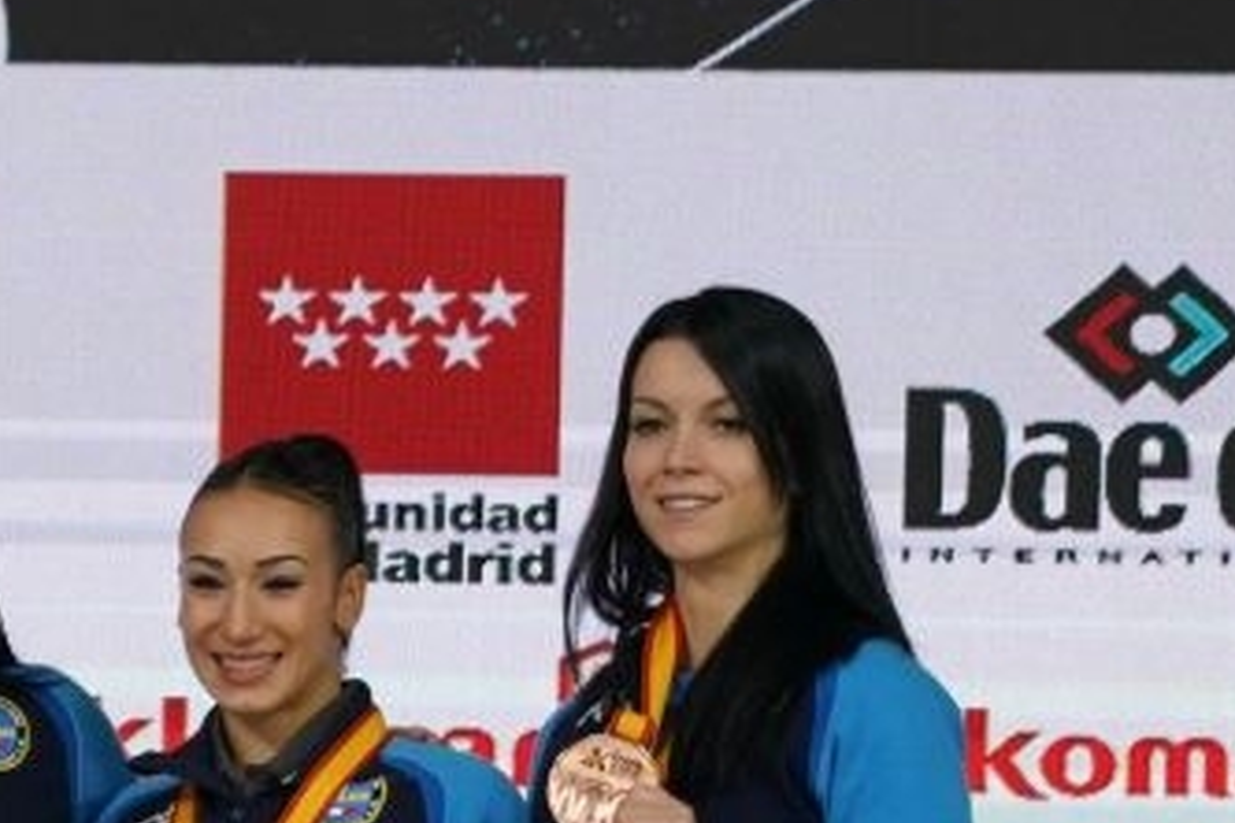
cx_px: -656
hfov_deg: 5.4
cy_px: 1394
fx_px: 12966
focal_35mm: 378
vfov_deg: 3.6
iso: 1250
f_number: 2.8
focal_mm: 70
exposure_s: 1/250
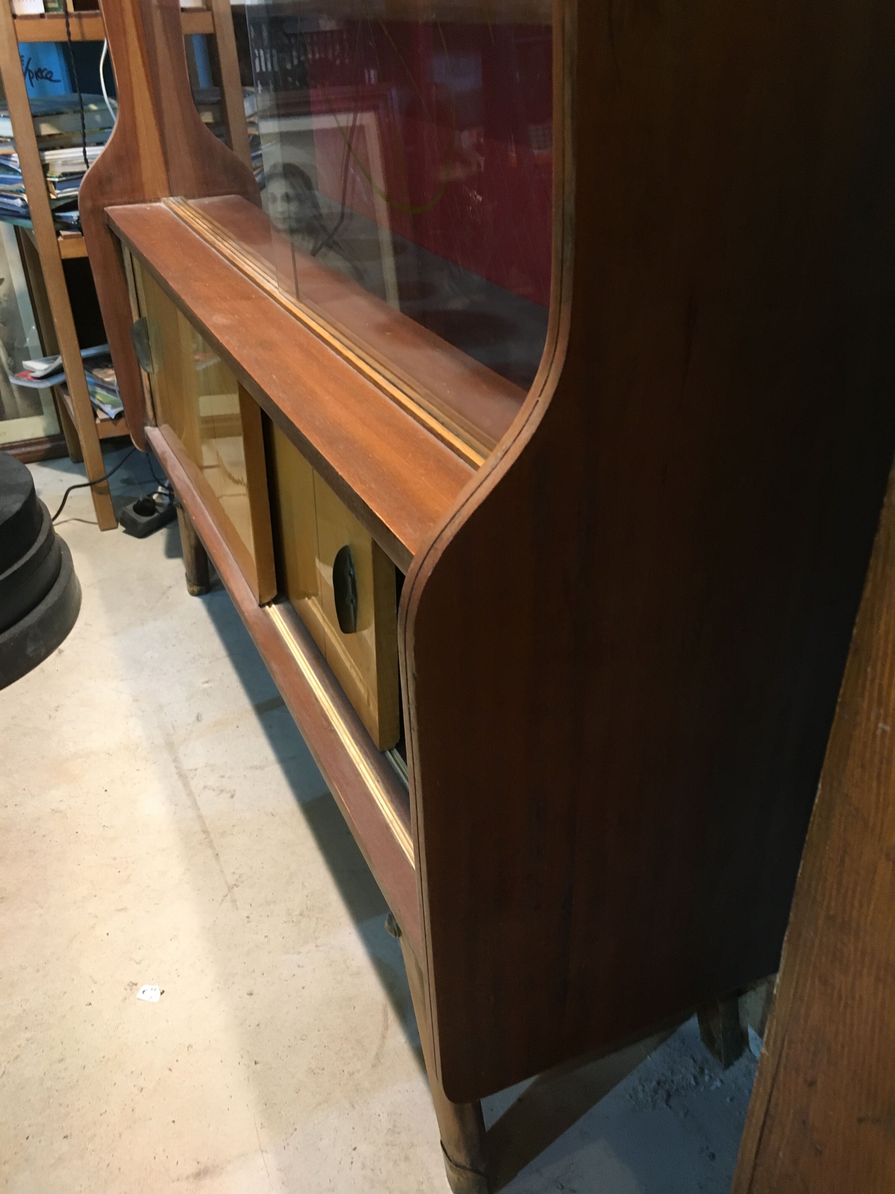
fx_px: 1000
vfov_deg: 61.7
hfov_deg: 48.2
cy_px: 597
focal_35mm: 29
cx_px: 448
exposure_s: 1/33
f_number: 2.2
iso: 160
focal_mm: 4.15
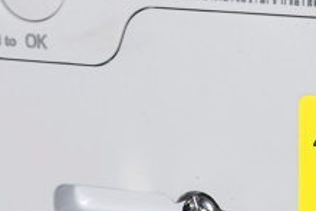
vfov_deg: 4.8
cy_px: -184
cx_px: 72
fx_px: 2512
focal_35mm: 286
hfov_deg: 7.2
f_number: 5.6
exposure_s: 1/25
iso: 125
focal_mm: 22.9
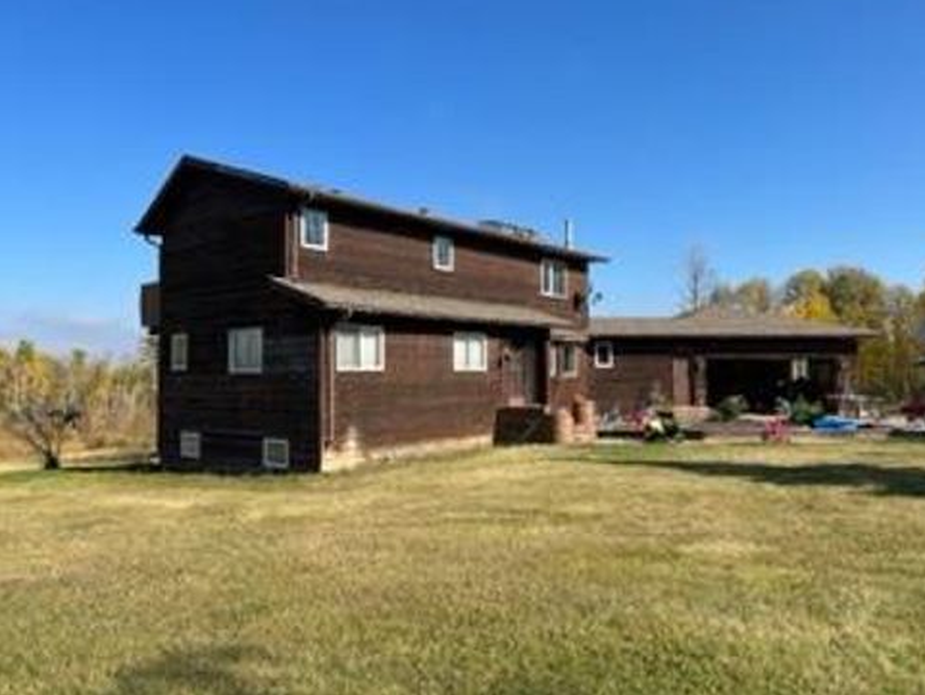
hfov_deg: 65.3
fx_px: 722
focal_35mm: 27
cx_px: 477
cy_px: 340
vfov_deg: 51.4
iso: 50
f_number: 1.5
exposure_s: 1/3460
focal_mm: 5.7
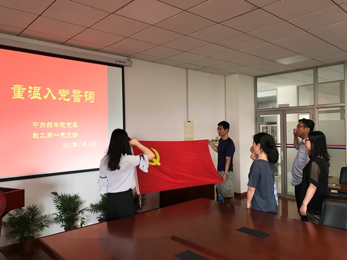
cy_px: 130
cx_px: 174
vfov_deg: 49.7
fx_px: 281
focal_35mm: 28
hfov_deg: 63.5
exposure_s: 1/20
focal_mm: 3.99
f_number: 1.8
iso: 40
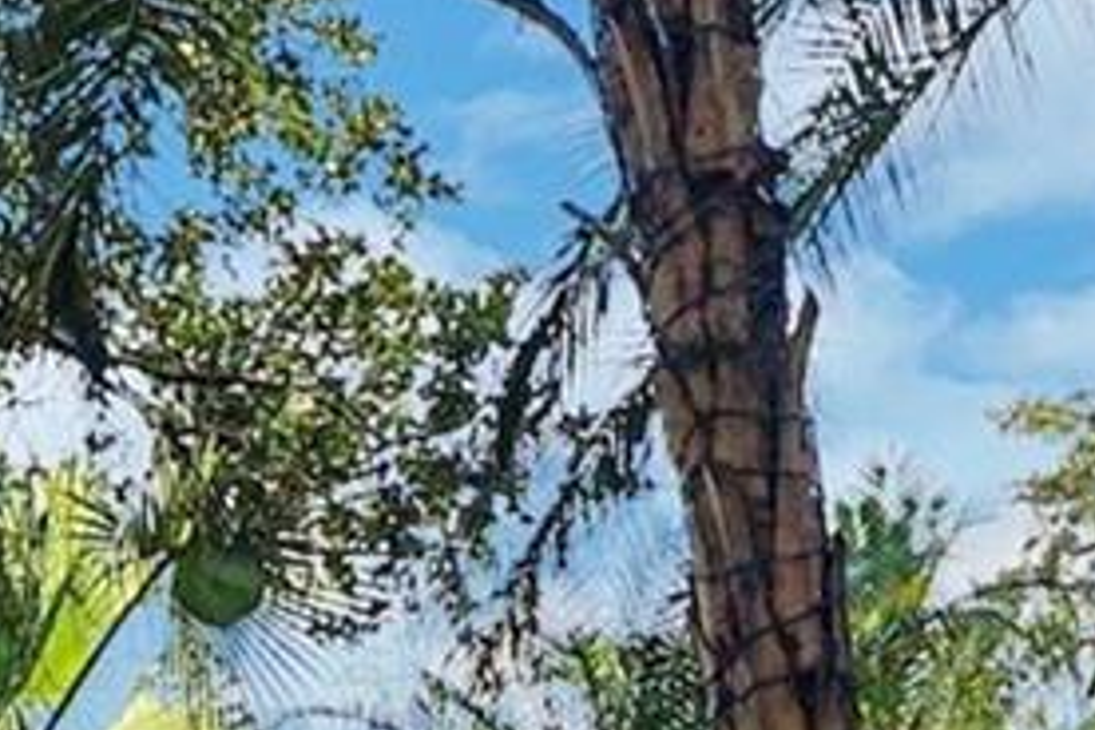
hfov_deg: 23.3
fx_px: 2646
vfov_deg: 13.9
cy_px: 1345
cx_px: 440
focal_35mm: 87
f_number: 9
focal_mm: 10
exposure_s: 1/160
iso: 320
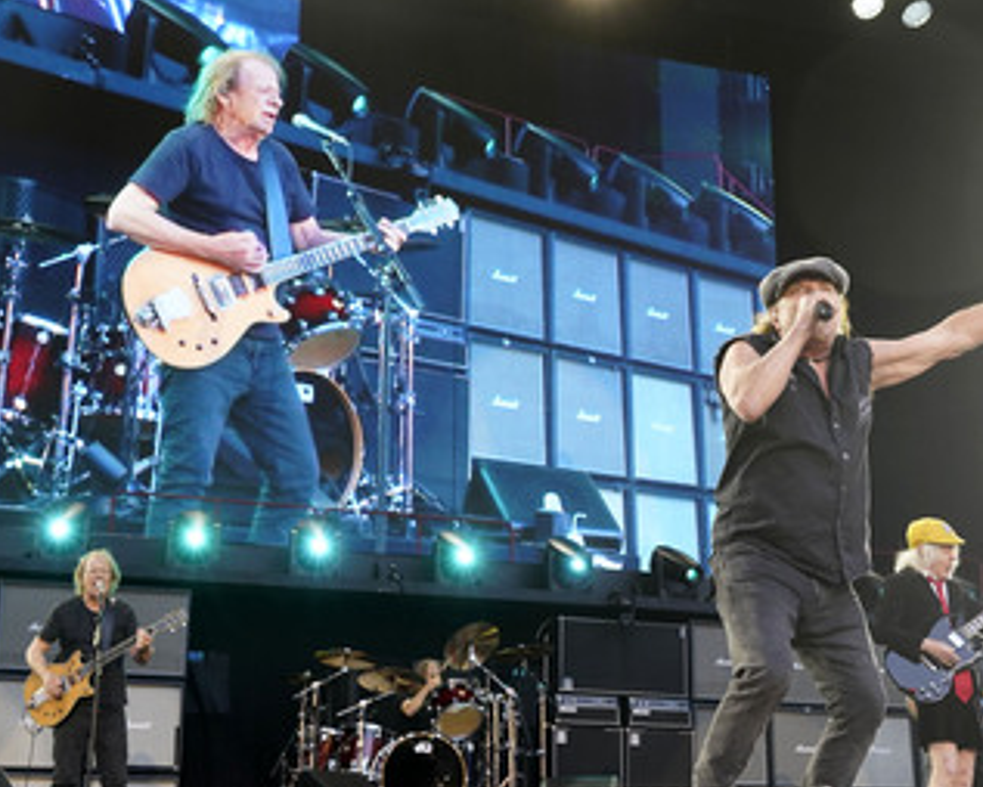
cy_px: 434
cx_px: 507
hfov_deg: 36.0
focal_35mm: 52
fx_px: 1514
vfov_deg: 29.1
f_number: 5
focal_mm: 39
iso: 1600
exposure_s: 1/400
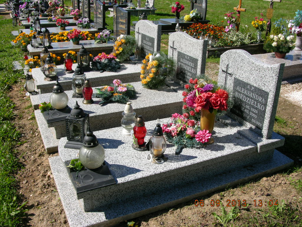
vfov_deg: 40.7
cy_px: 114
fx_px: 305
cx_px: 151
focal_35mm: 35
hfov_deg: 52.6
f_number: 6.3
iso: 50
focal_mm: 8.9
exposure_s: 1/236
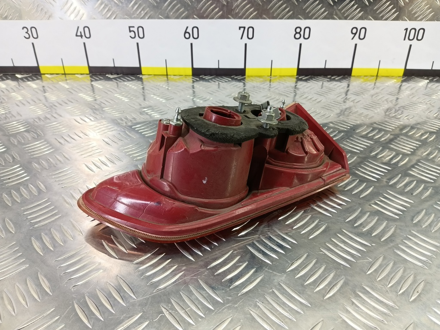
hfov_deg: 73.9
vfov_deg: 58.9
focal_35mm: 23
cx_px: 220
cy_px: 165
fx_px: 292
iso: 150
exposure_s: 1/50
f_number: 1.6
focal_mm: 4.11
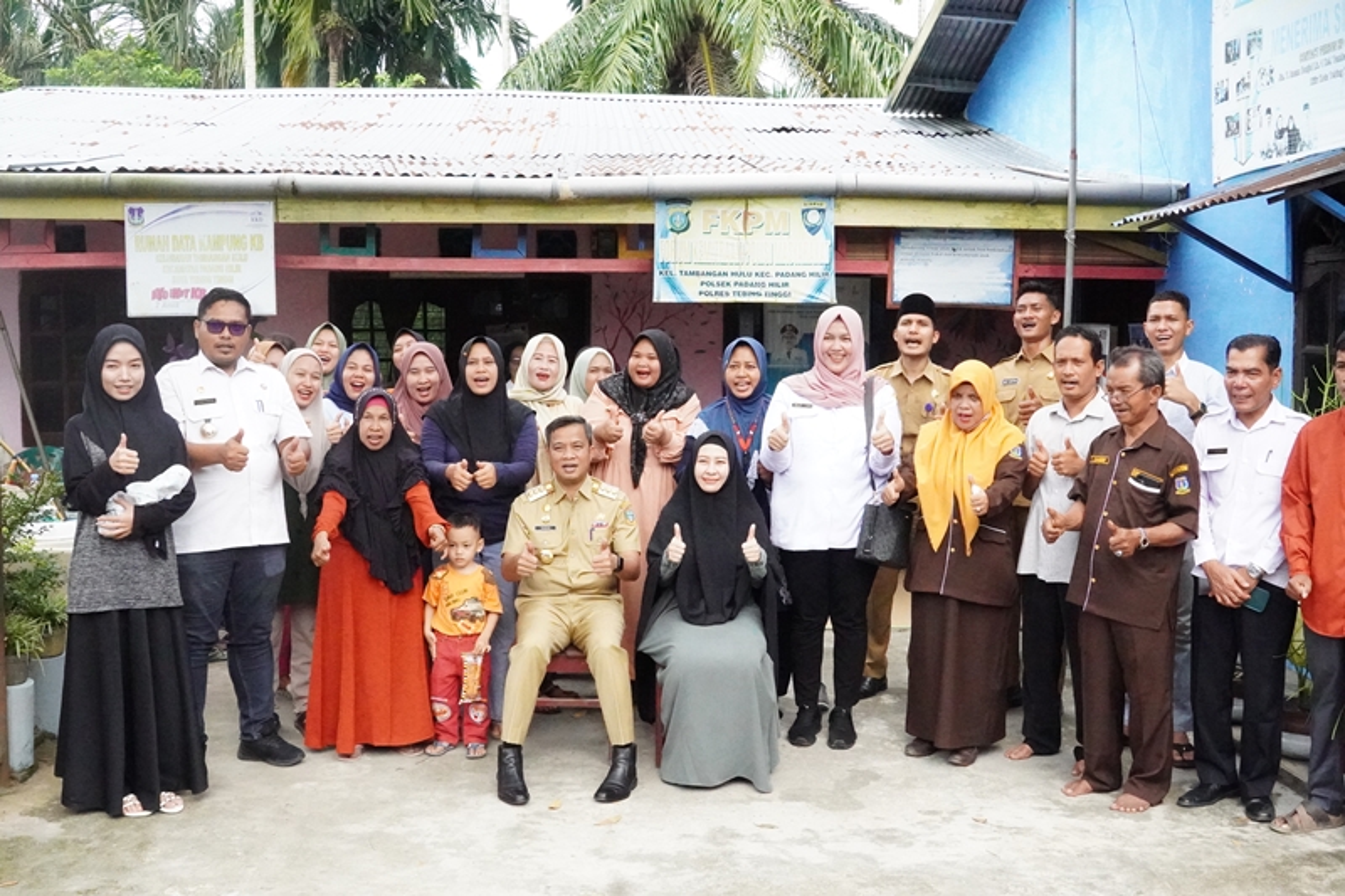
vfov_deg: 36.9
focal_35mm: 36
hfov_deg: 53.1
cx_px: 672
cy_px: 448
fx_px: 1345
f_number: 10
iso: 16000
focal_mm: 24
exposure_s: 1/4000
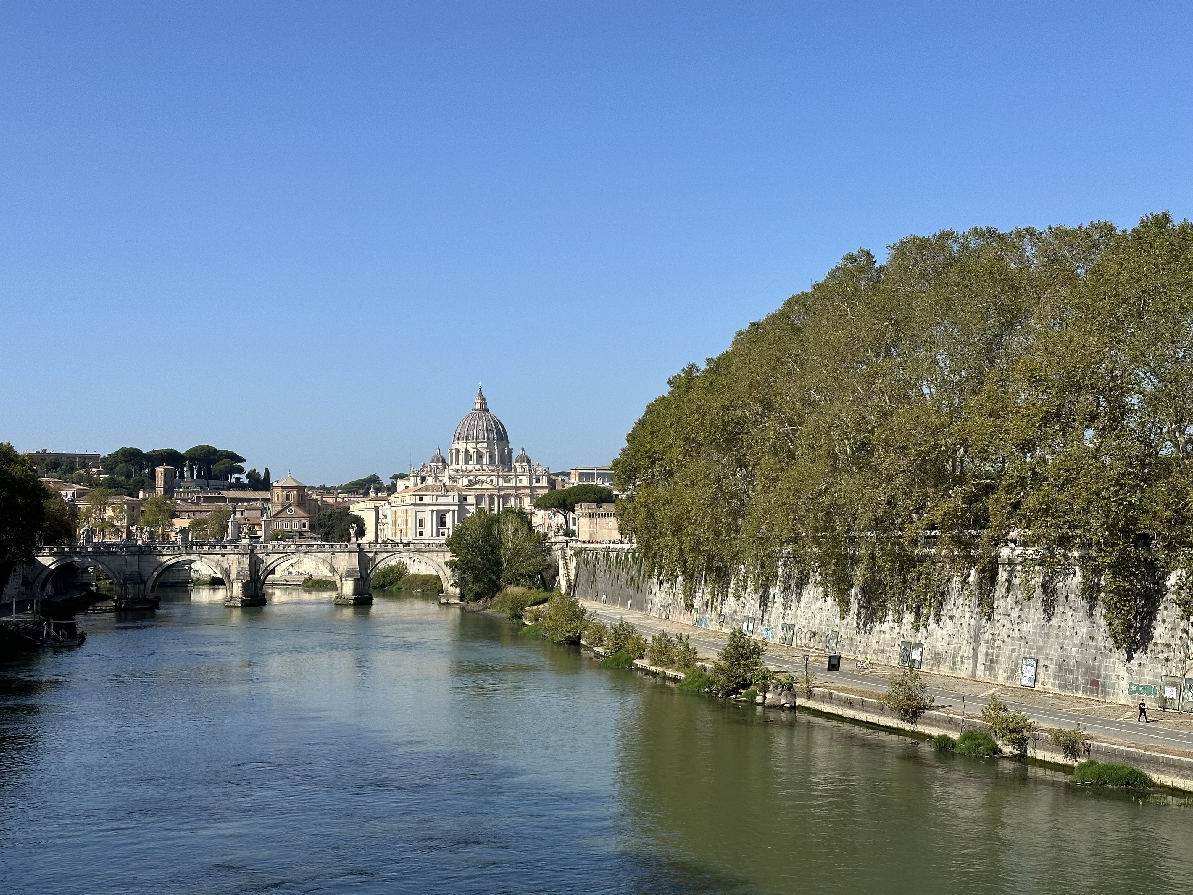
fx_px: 1654
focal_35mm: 48
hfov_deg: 39.7
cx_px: 596
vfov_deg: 30.3
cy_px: 448
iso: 64
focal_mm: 6.86
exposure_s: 1/5263
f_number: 1.78
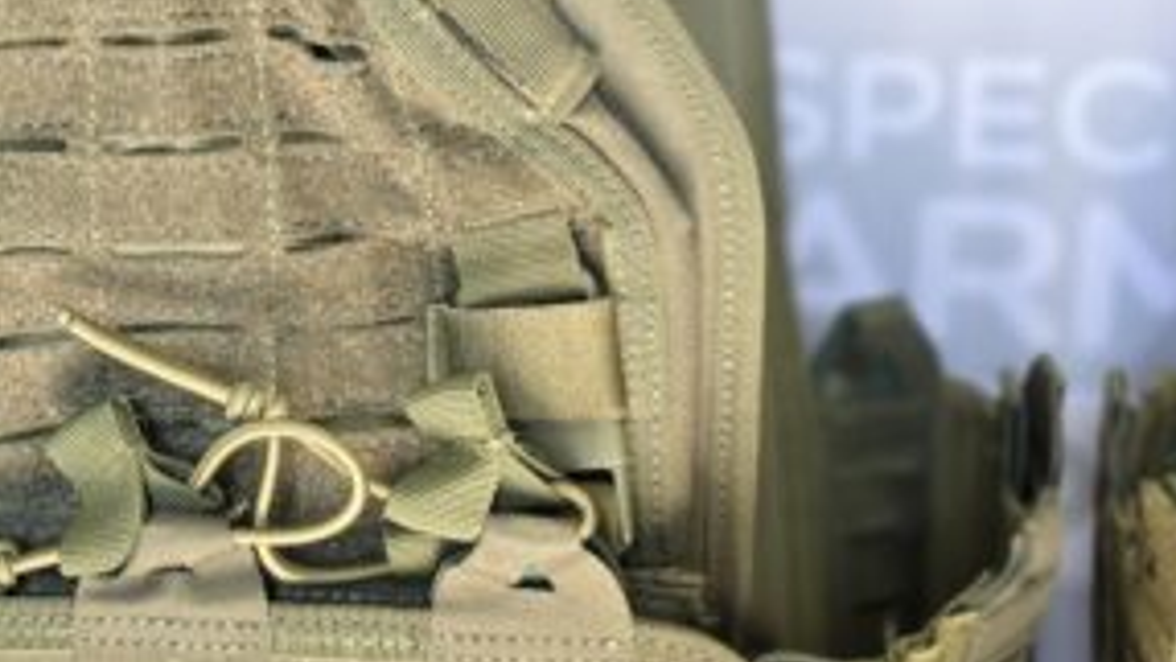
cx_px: 111
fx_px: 2183
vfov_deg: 17.0
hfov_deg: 28.9
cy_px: 90
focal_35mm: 70
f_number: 1.7
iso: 100
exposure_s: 1/100
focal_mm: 6.3
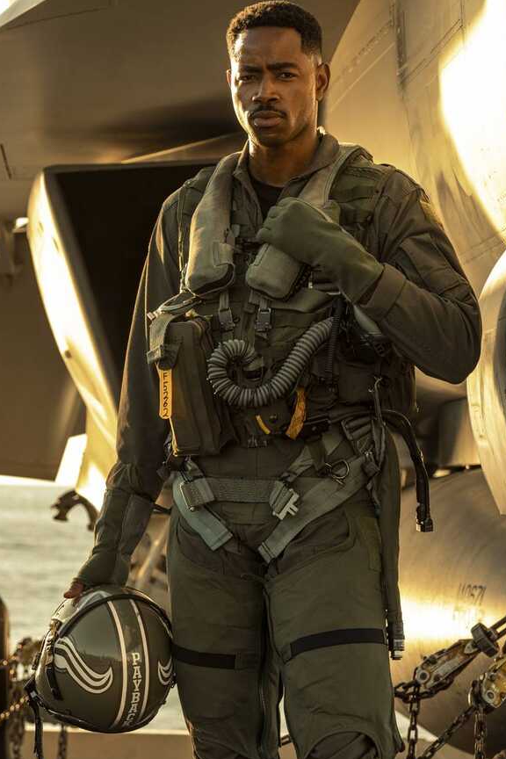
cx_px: 258
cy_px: 394
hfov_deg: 7.9
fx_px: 3668
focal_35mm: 174
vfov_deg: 11.8
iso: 500
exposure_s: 1/250
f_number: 7.1
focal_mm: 111.3
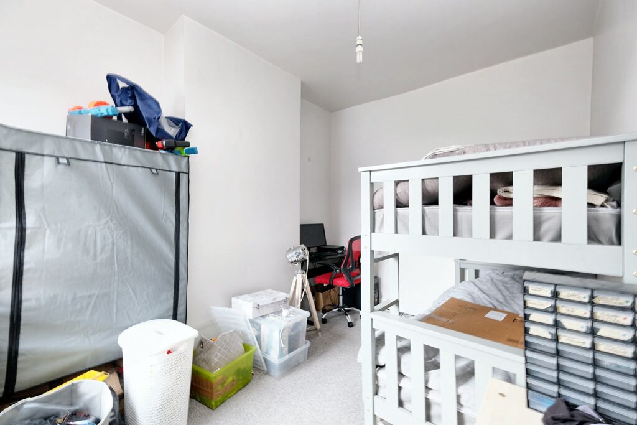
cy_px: 212
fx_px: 265
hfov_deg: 100.4
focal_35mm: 15
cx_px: 318
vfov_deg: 77.3
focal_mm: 10
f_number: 4
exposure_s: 1/5
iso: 800
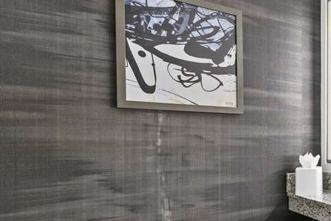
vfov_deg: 40.3
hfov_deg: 48.5
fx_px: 294
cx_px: 330
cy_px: 157
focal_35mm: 32
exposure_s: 1/25
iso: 400
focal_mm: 15
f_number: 6.3
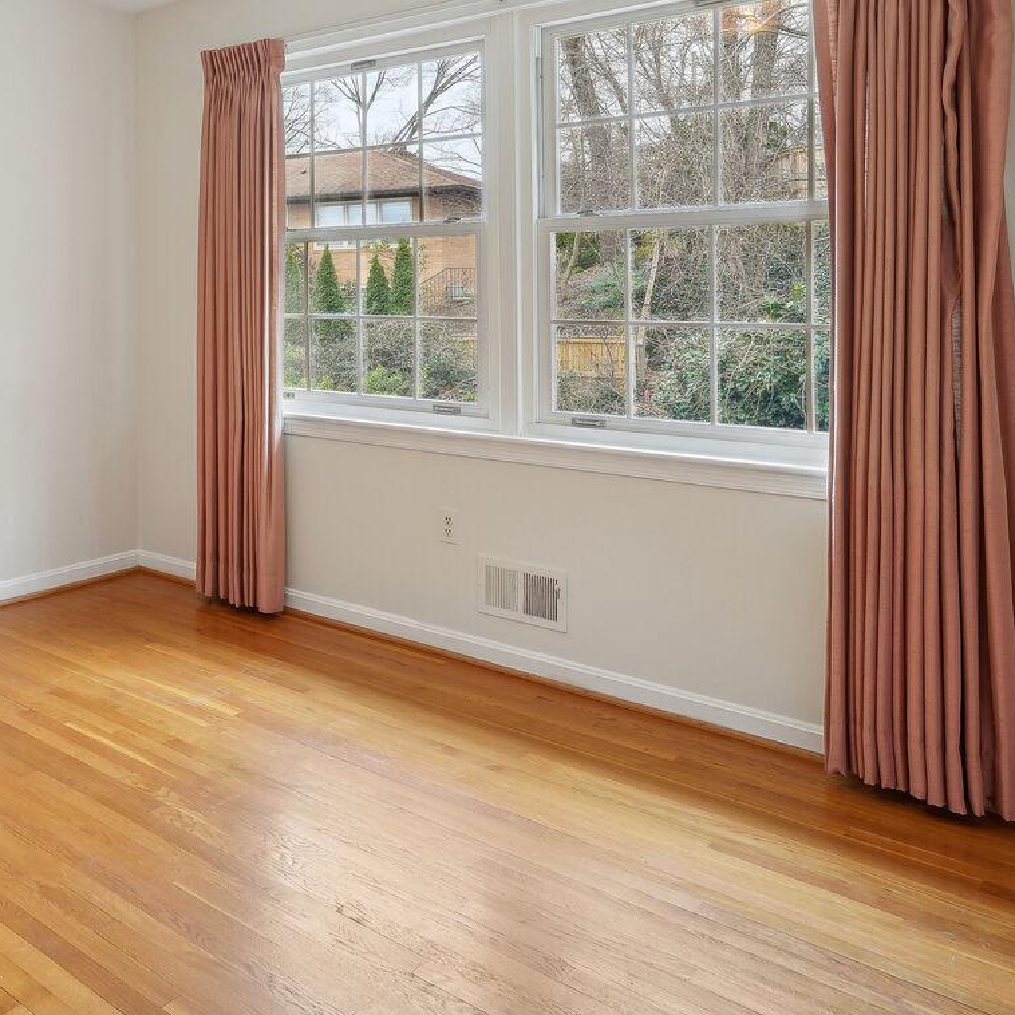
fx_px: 1061
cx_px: 79
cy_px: 300
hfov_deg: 45.7
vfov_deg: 49.8
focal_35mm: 32
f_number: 8
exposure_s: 1/15
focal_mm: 16.5
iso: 200
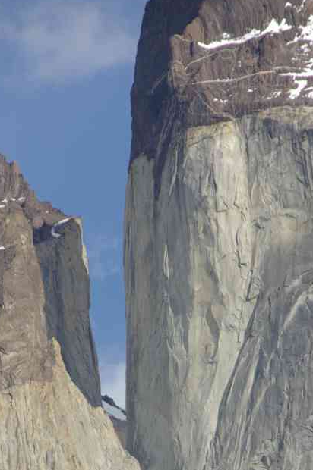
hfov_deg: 3.3
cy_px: 346
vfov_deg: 5.0
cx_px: 147
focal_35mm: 412
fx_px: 5385
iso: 100
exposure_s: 1/350
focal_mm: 170
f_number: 8
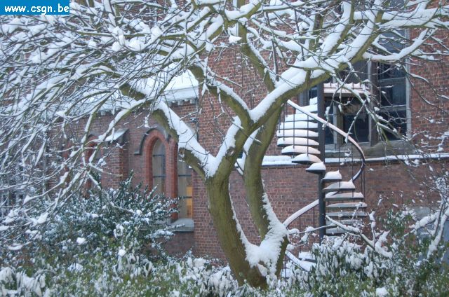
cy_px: 148
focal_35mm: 72
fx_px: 896
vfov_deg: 18.8
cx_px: 224
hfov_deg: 28.1
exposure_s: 1/60
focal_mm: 48
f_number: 5.6
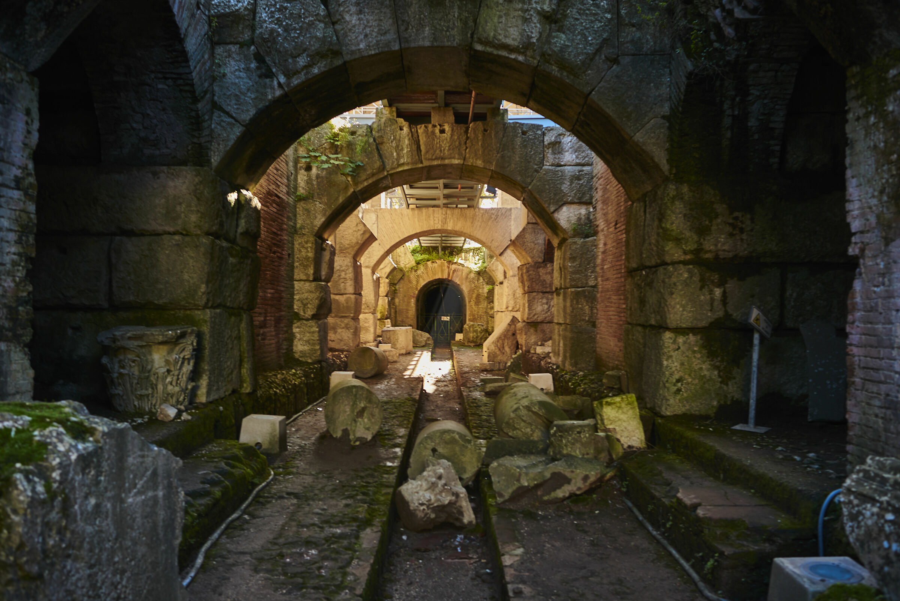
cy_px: 300
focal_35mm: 28
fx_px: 700
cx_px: 450
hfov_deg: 65.5
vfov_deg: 46.4
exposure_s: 1/30
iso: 100
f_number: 4
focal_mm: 28
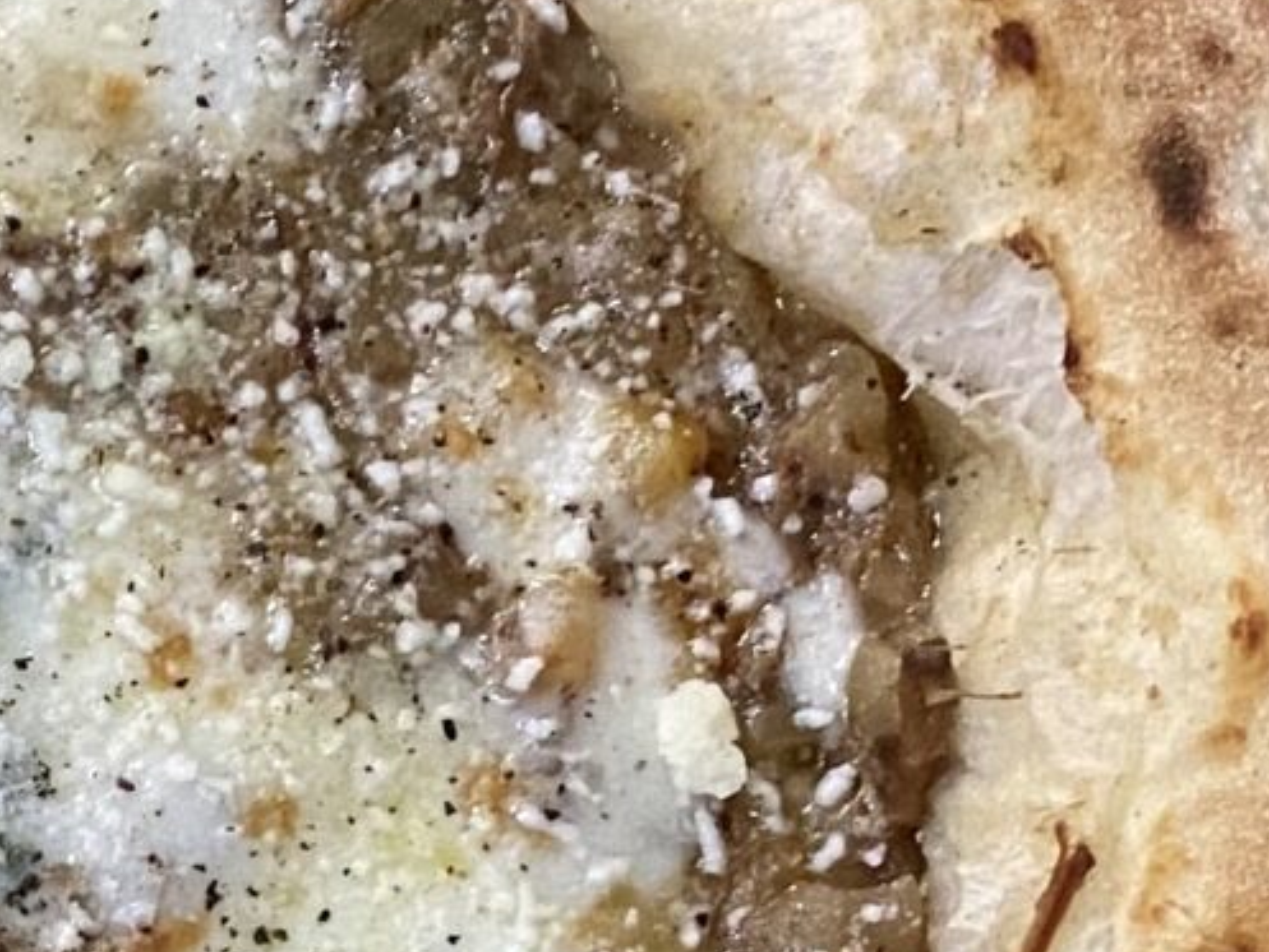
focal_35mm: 134
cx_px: -715
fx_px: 4914
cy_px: 1189
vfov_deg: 10.8
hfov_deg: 13.7
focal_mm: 4.25
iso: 400
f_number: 1.8
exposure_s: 1/50
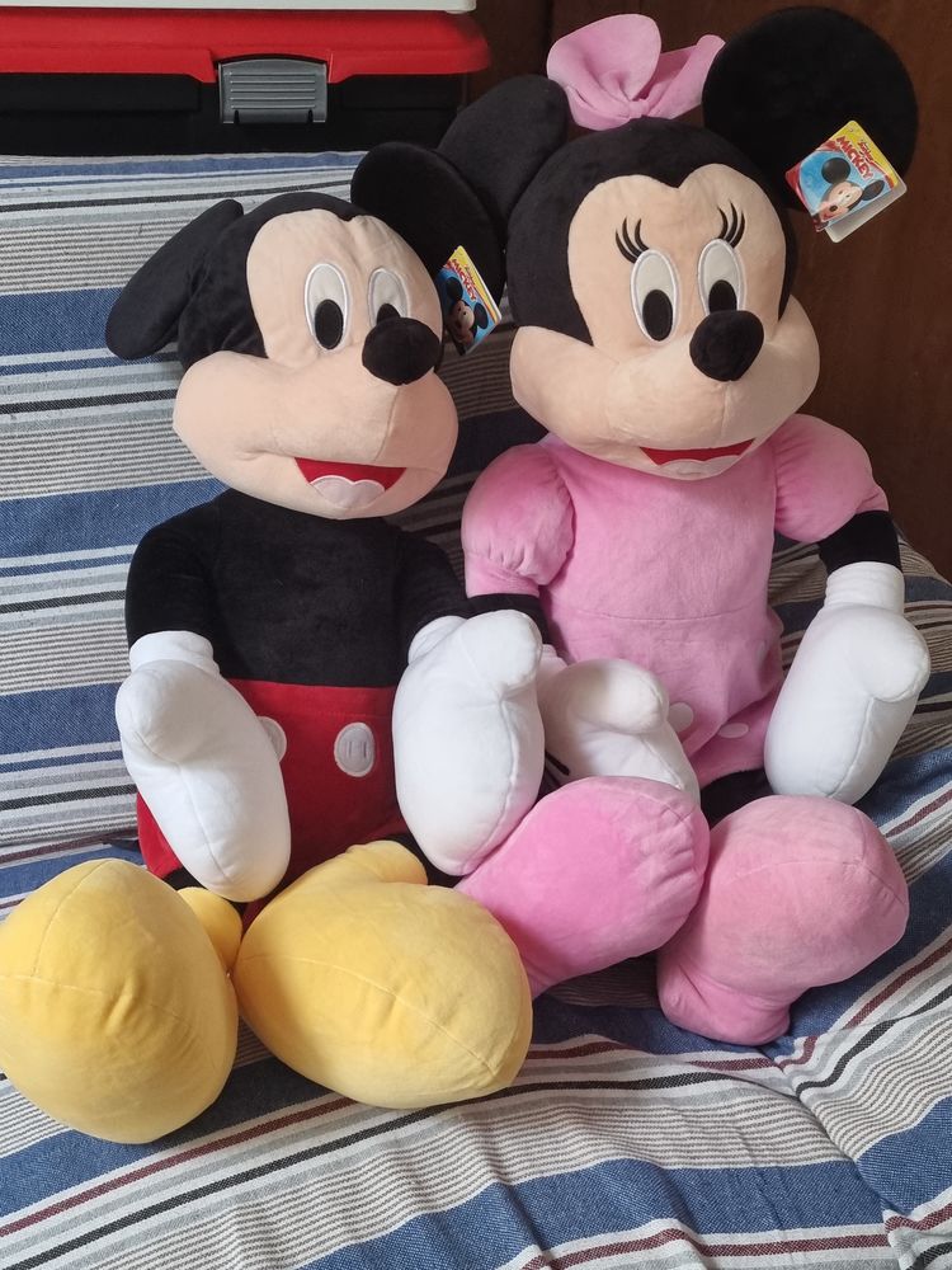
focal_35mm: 26
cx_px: 476
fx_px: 953
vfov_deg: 67.3
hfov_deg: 53.1
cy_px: 635
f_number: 1.8
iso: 160
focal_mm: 5.4
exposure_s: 1/50
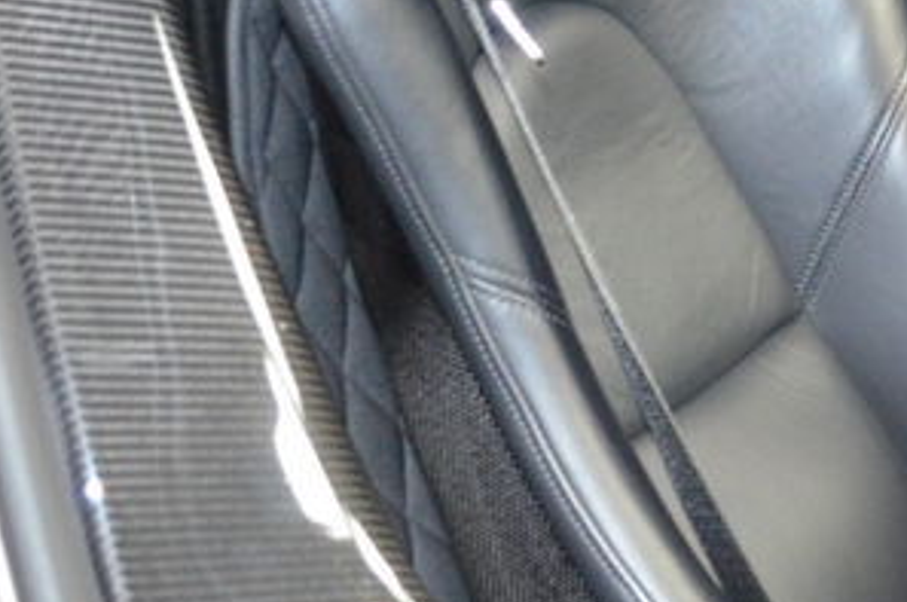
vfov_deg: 14.4
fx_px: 2339
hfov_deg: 20.6
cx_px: 1063
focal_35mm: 93
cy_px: -6
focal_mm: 18
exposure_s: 1/60
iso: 3200
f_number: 3.5
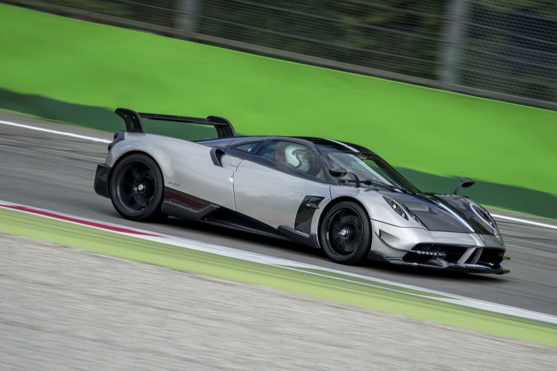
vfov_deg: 1.8
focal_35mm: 750
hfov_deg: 2.7
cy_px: 186
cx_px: 278
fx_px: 11603
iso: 100
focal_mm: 500
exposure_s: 1/125
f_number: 8
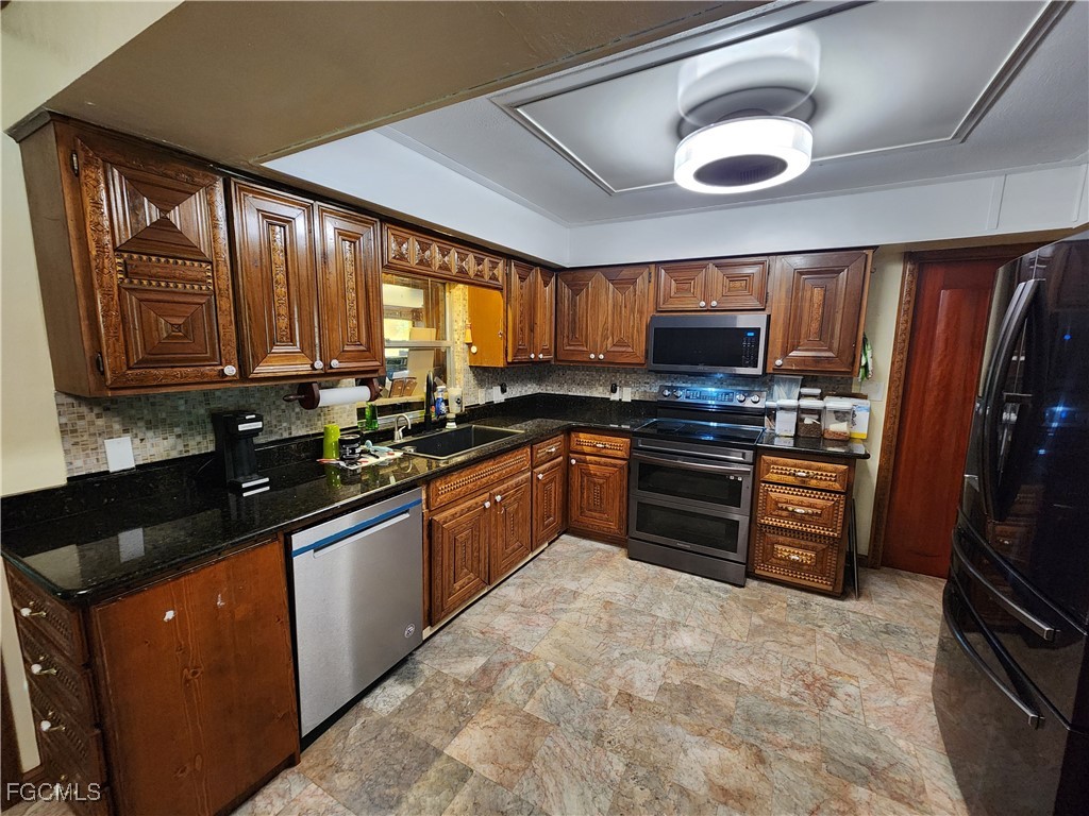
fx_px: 409
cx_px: 544
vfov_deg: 89.9
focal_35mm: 13
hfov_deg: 106.2
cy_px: 408
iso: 640
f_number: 2.2
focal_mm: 2.2
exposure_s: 1/28.5
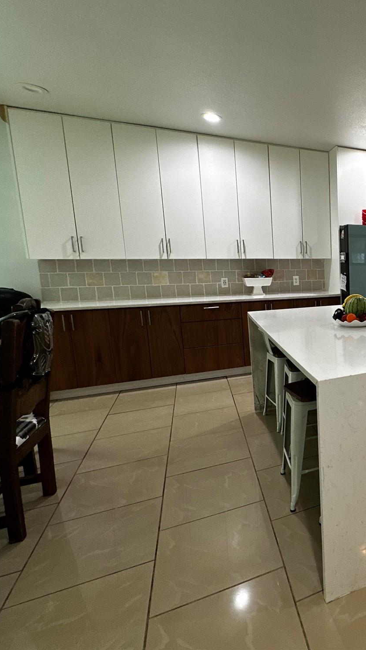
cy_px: 315
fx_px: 362
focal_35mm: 21
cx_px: 387
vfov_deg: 83.8
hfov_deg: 43.6
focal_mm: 2.22
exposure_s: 1/60
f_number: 2.2
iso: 160
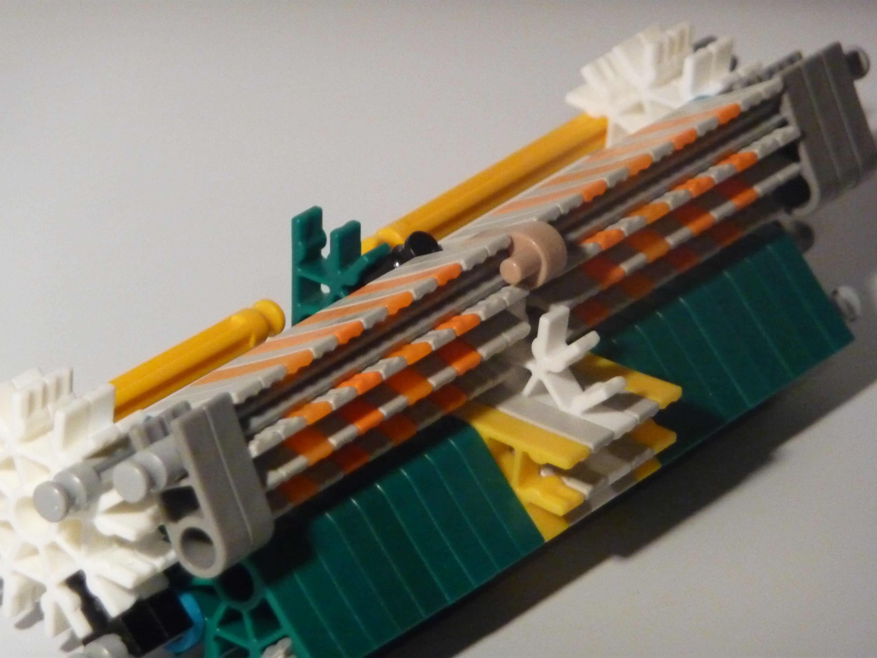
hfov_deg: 7.5
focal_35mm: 264
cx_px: 438
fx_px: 6688
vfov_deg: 5.6
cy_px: 329
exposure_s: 1/40
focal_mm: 45.4
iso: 800
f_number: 4.9
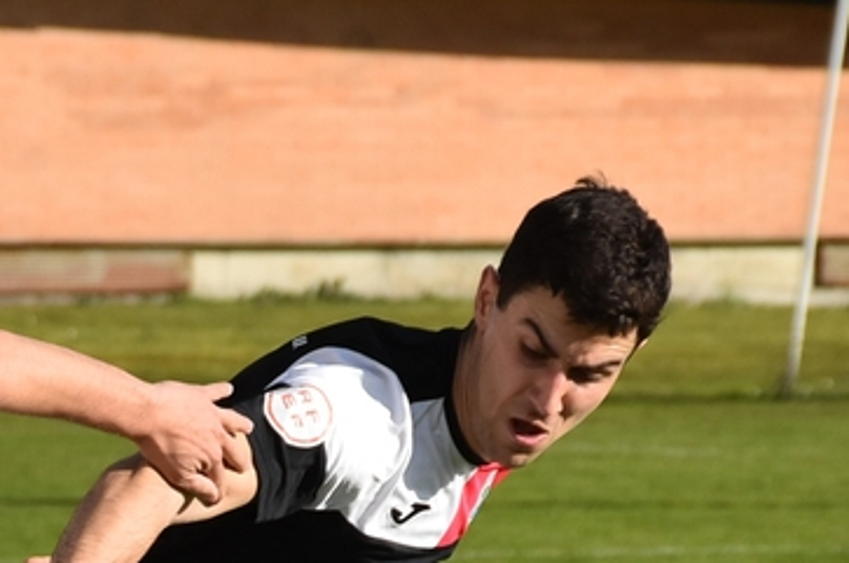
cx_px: -23
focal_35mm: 496
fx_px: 11682
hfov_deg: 4.2
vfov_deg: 2.8
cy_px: 808
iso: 400
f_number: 6.3
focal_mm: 100
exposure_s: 1/1600
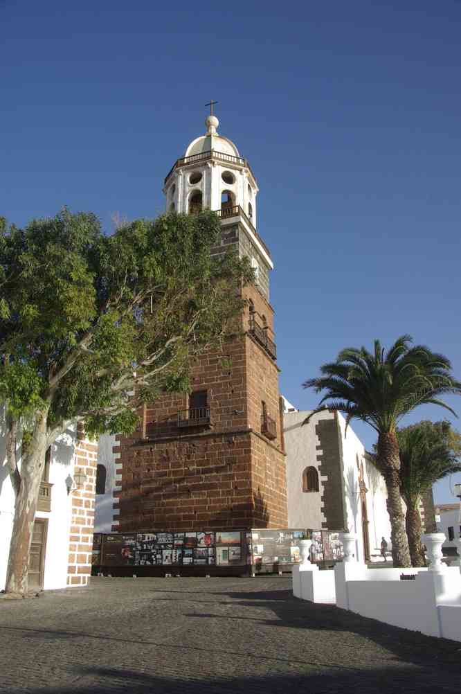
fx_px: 635
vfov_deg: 57.3
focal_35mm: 33
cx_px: 230
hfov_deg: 39.9
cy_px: 347
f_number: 6.7
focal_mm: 21.9
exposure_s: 1/250
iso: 100
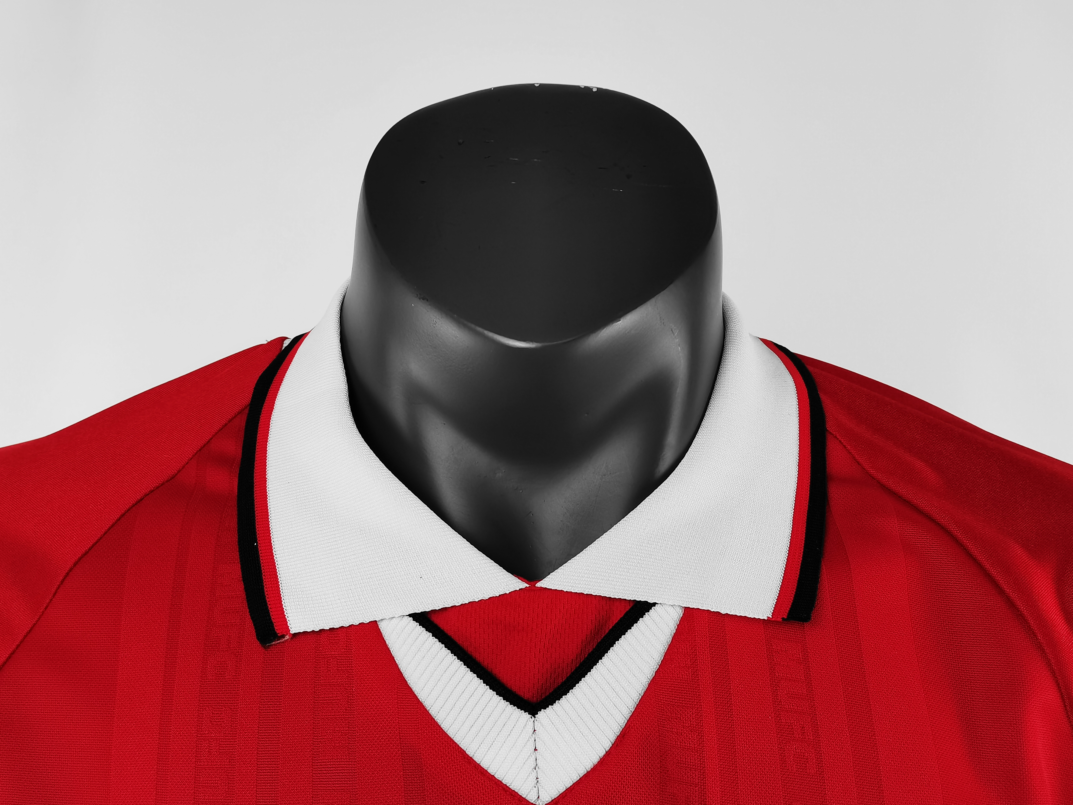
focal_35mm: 40
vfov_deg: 36.0
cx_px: 536
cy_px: 402
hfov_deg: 46.8
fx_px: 1240
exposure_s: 1/100
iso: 160
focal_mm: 5.58
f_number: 1.8
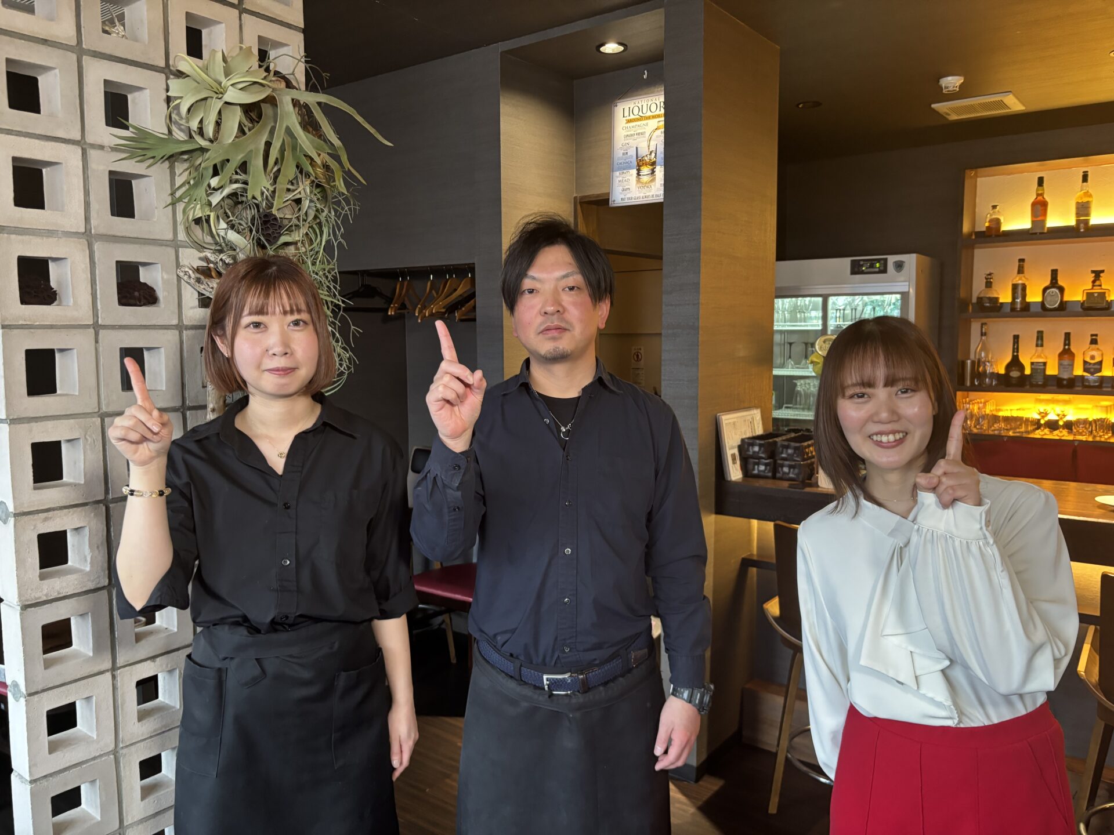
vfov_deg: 53.1
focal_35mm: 26
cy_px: 418
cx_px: 557
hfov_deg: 67.3
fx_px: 837
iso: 400
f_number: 1.6
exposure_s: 1/33
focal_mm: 5.96
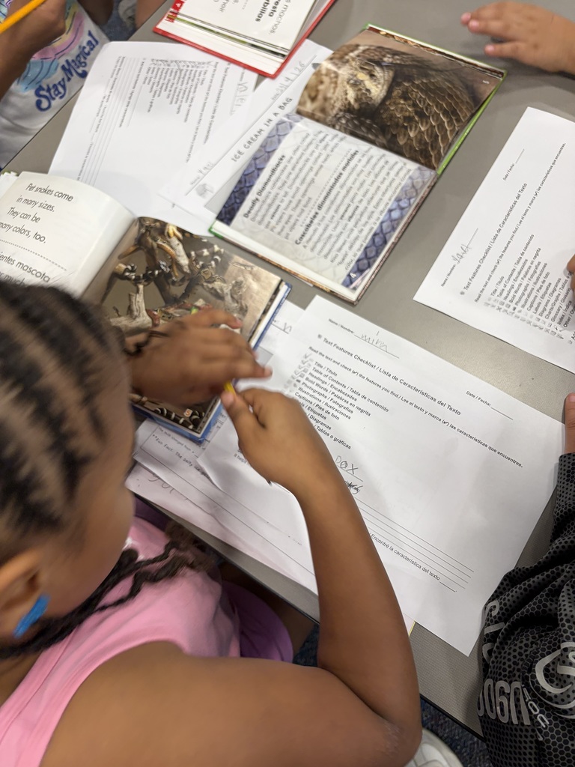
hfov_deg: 53.1
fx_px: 576
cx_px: 288
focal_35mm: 26
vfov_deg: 67.3
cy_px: 384
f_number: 1.6
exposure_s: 1/75
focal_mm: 5.96
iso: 125
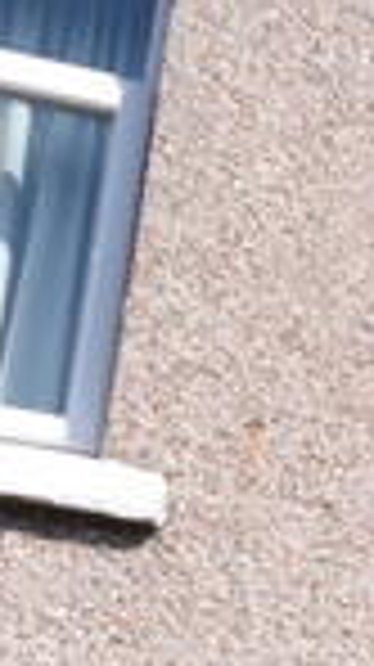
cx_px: 1532
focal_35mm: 125
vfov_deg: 14.9
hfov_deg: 7.1
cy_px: 1204
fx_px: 2205
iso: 200
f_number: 10
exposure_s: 1/400
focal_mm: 11.5
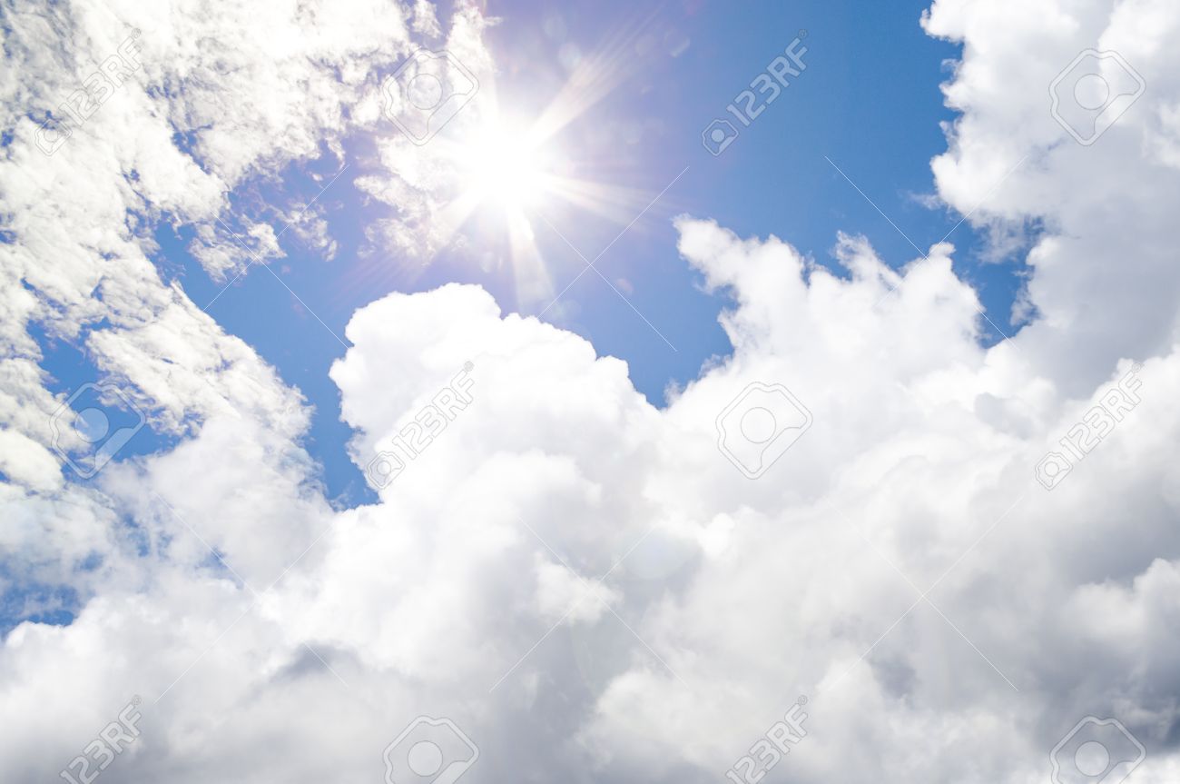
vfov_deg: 16.5
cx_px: 590
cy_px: 392
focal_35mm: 82
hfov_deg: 24.6
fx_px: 2700
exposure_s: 1/2000
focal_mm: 55
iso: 200
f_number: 8
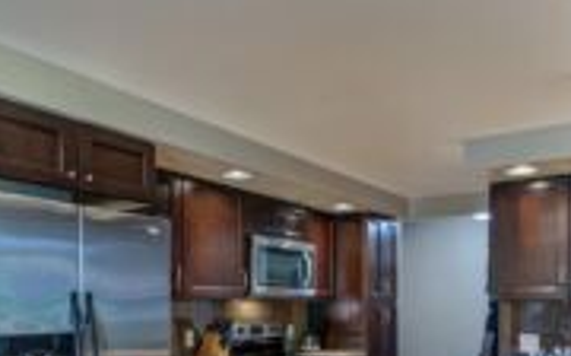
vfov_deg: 33.6
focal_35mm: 34
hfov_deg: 56.6
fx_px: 528
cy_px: 364
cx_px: 320
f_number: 4
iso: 160
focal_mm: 10
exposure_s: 1/10
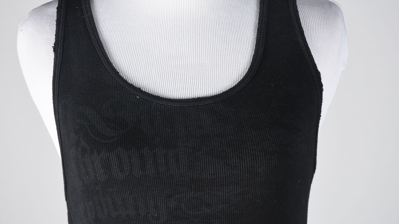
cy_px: 96
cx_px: 199
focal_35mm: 142
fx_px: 1502
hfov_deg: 15.1
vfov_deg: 8.5
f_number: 10
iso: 200
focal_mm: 90
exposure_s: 1/125
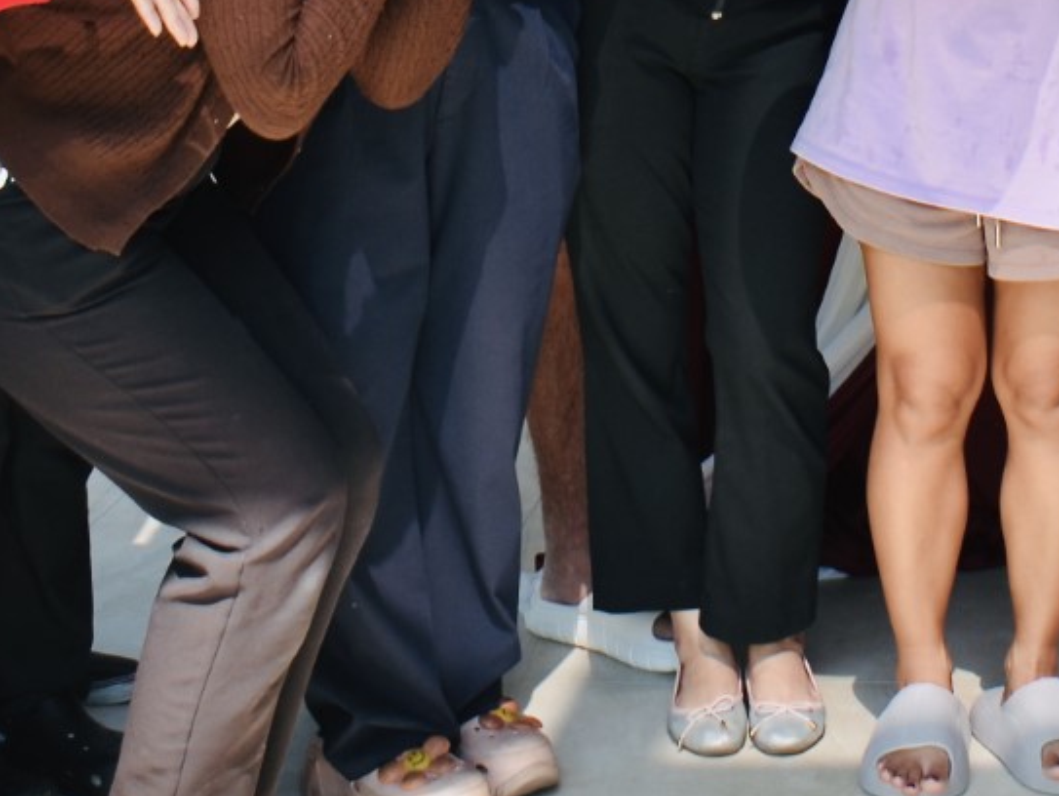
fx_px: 3235
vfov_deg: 13.4
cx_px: 1084
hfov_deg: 18.1
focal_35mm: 106
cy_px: -330
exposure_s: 1/200
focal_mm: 21
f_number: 7.1
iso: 200
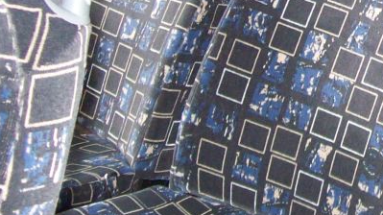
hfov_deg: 17.4
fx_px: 1198
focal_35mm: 118
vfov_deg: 10.1
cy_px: -48
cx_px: 450
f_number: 2.7
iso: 200
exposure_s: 1/64
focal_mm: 6
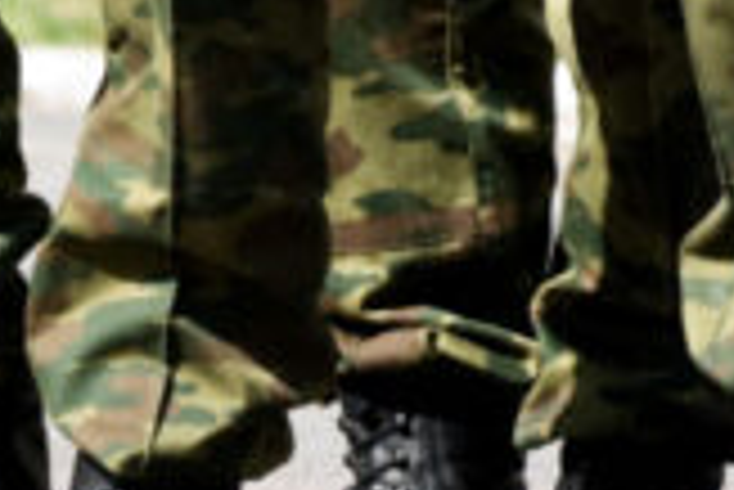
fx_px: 32202
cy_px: 591
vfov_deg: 0.9
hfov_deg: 1.3
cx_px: 27
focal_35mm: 1578
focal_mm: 200
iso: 100
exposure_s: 1/160
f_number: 5.6
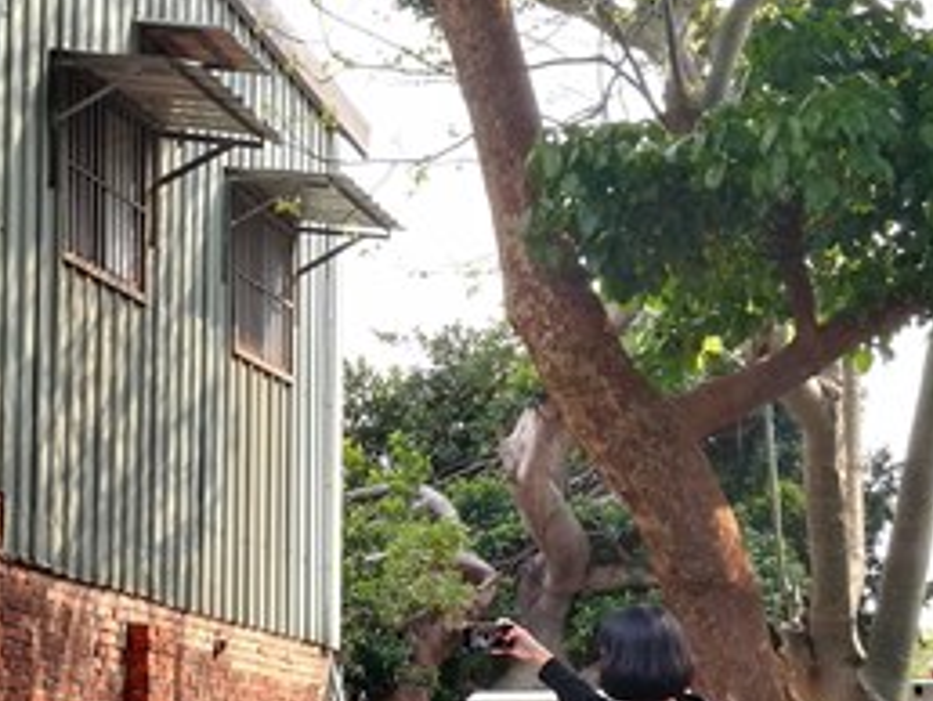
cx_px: 170
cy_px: 426
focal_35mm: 92
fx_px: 2482
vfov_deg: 16.1
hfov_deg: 21.0
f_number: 2.2
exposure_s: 1/187
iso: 50
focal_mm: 4.5
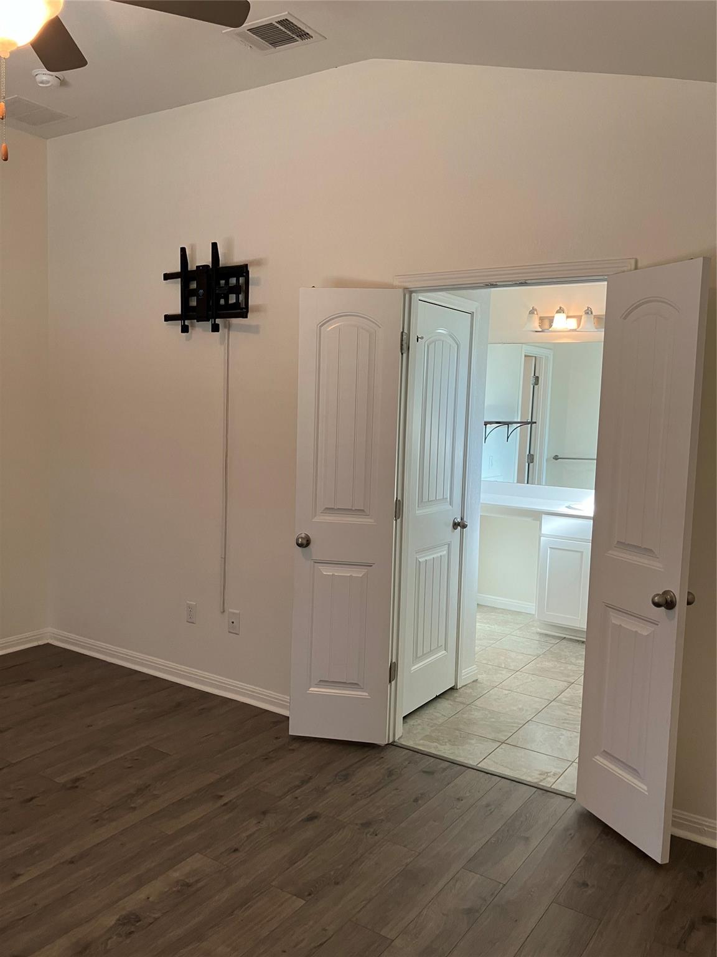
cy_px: 478
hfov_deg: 49.7
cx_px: 358
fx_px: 773
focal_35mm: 28
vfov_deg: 63.4
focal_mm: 3.99
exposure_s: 1/60
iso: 80
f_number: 1.8
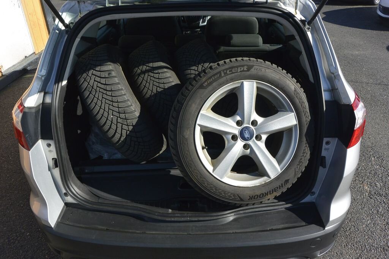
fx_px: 292
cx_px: 194
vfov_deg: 47.9
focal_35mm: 27
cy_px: 130
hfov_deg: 67.4
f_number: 6.3
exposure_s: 1/640
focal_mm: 10
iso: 160
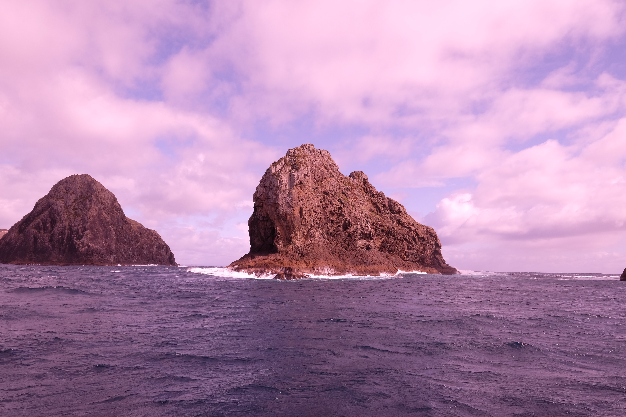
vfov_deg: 49.6
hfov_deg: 69.4
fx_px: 452
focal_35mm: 26
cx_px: 313
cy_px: 208
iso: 200
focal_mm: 17.4
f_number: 8
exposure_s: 1/350
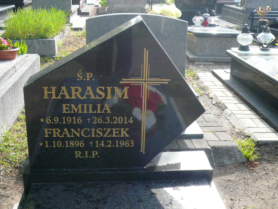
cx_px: 139
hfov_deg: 39.7
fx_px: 385
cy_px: 104
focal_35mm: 48
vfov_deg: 30.3
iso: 100
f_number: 2.9
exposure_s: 1/250
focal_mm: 5.2
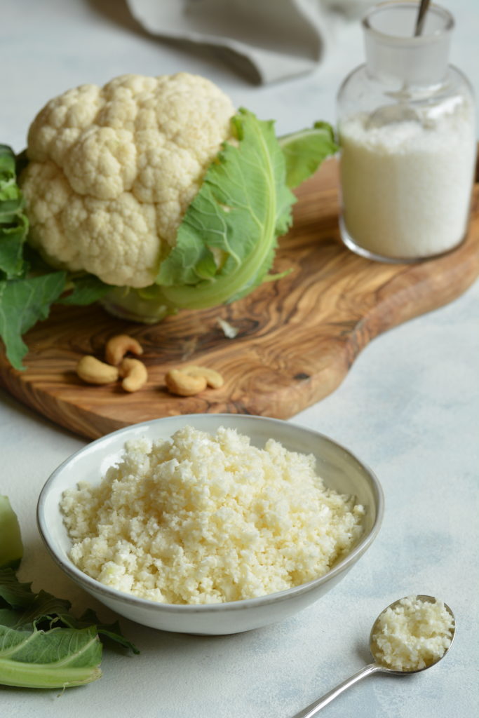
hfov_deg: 8.7
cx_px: 240
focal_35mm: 158
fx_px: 3142
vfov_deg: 13.0
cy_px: 359
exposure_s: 1/10
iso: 200
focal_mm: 105
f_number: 8
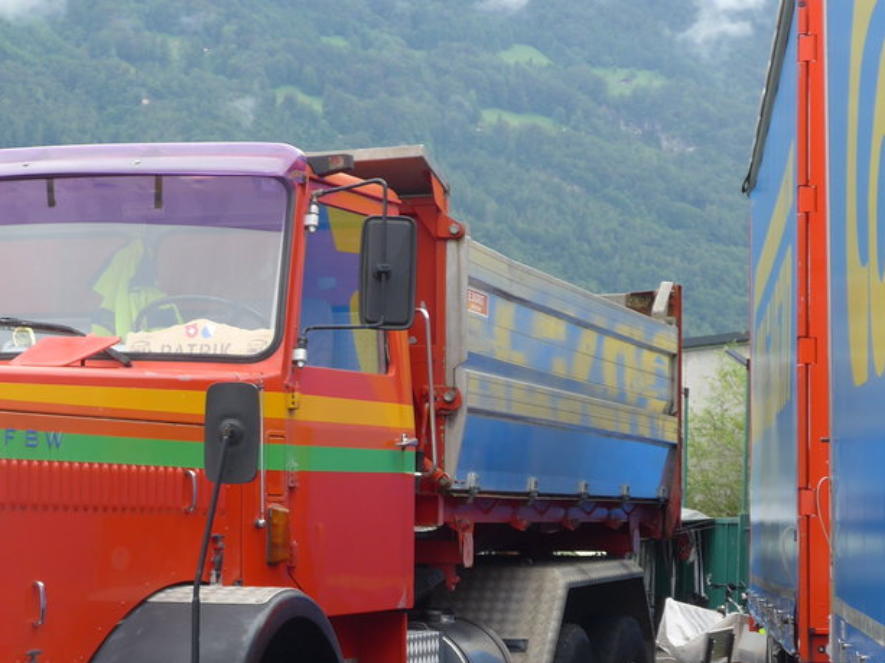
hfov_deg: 20.0
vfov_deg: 15.3
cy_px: 523
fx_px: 2453
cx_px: 66
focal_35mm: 96
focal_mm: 10.1
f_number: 3.2
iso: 80
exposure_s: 1/160
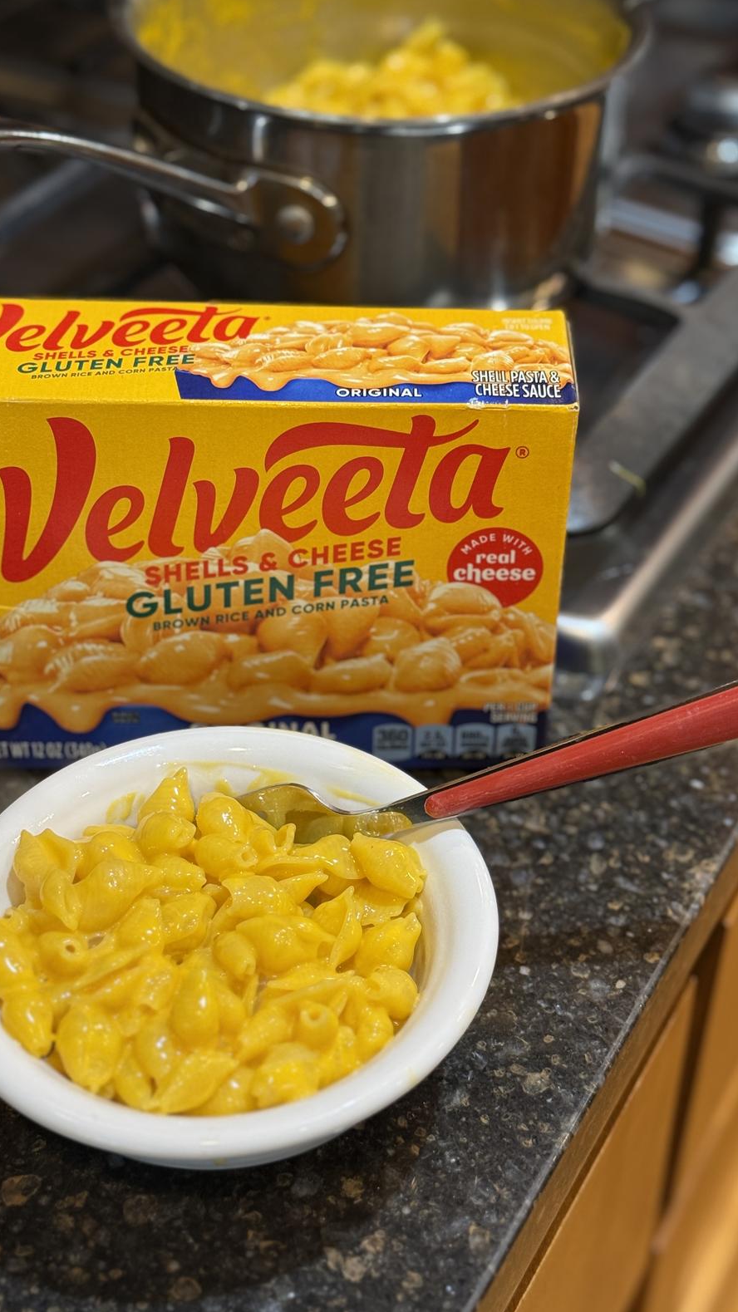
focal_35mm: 53
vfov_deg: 39.2
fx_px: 1844
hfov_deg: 22.6
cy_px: 656
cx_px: 426
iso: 125
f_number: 1.78
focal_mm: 6.76
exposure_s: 1/60
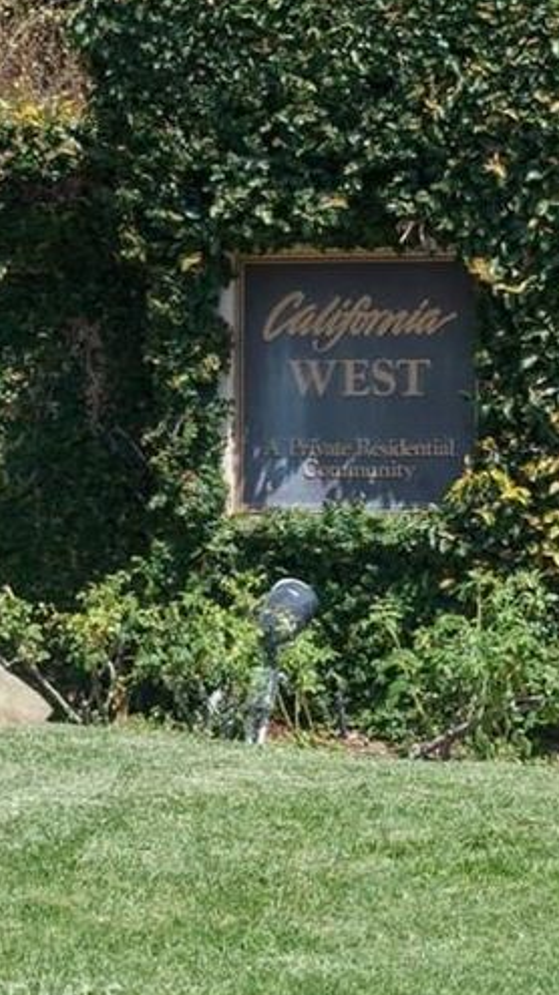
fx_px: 10474
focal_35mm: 397
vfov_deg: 5.4
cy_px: 275
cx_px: 386
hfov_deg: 3.1
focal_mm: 250
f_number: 16
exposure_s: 1/160
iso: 640
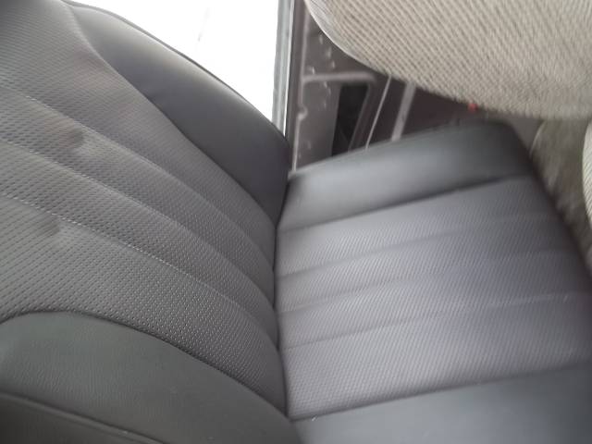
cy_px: 222
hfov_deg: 56.8
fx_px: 547
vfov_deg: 44.2
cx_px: 296
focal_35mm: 32
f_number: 2.9
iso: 64
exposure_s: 1/50
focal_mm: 5.7
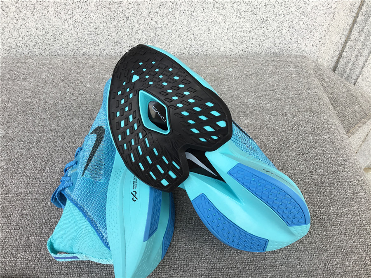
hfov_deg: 58.4
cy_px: 139
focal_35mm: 31
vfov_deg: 45.4
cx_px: 186
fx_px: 332
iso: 25
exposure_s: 1/119
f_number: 2.4
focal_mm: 3.3
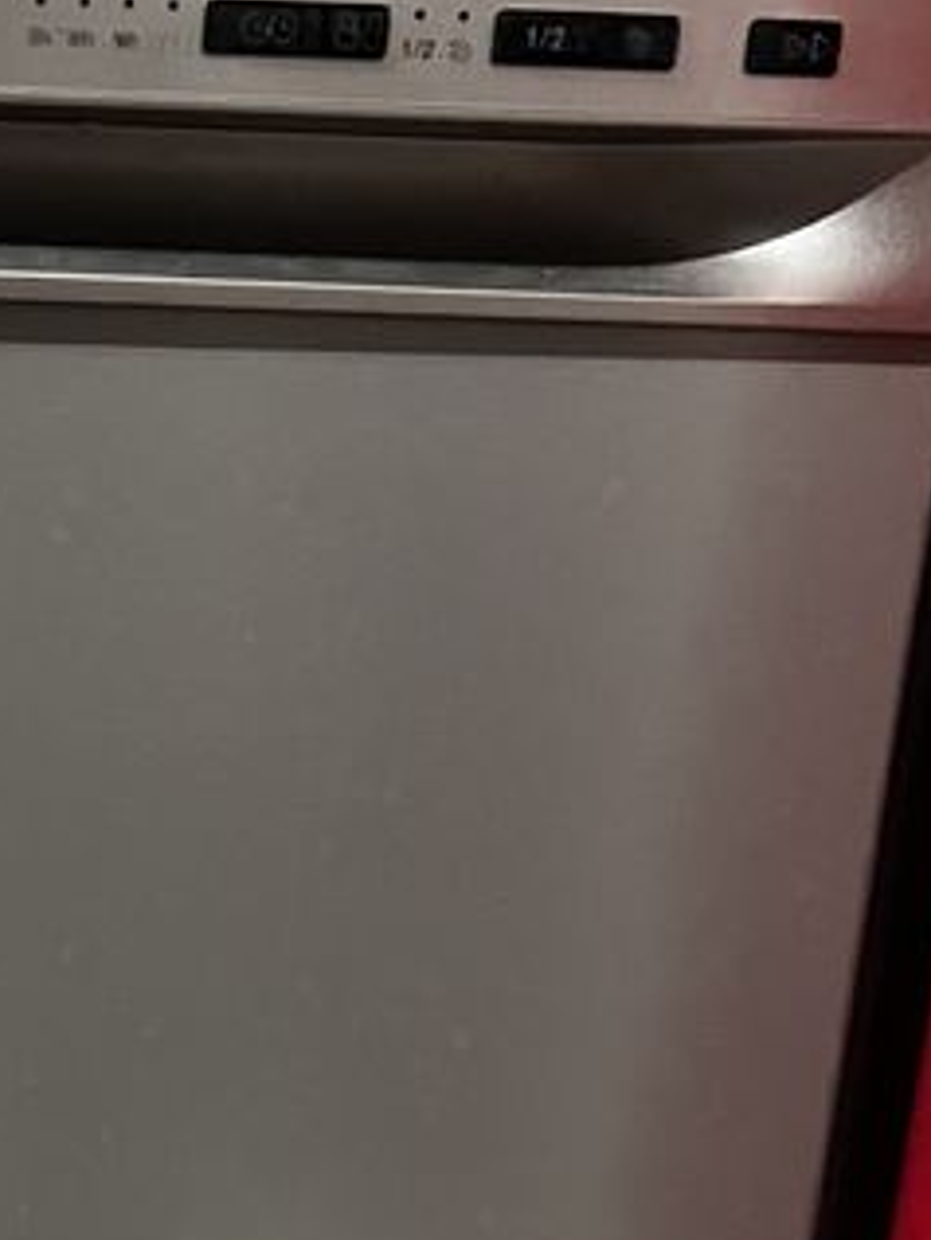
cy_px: 1439
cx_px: -372
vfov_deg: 22.2
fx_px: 2939
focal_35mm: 82
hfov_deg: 16.7
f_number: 1.5
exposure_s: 1/33
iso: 500
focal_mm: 5.7
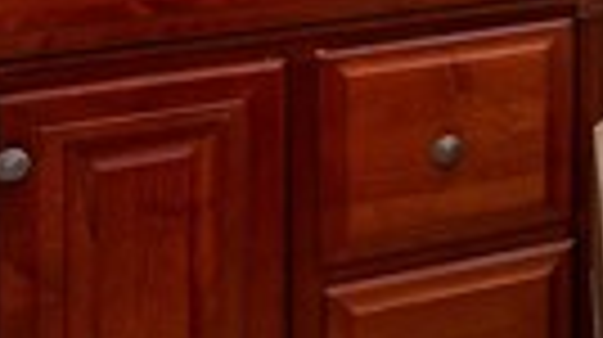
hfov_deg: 20.7
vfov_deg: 13.6
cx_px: 1094
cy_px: -415
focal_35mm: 70
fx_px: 1118
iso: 500
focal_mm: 14
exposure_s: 1/160
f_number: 10
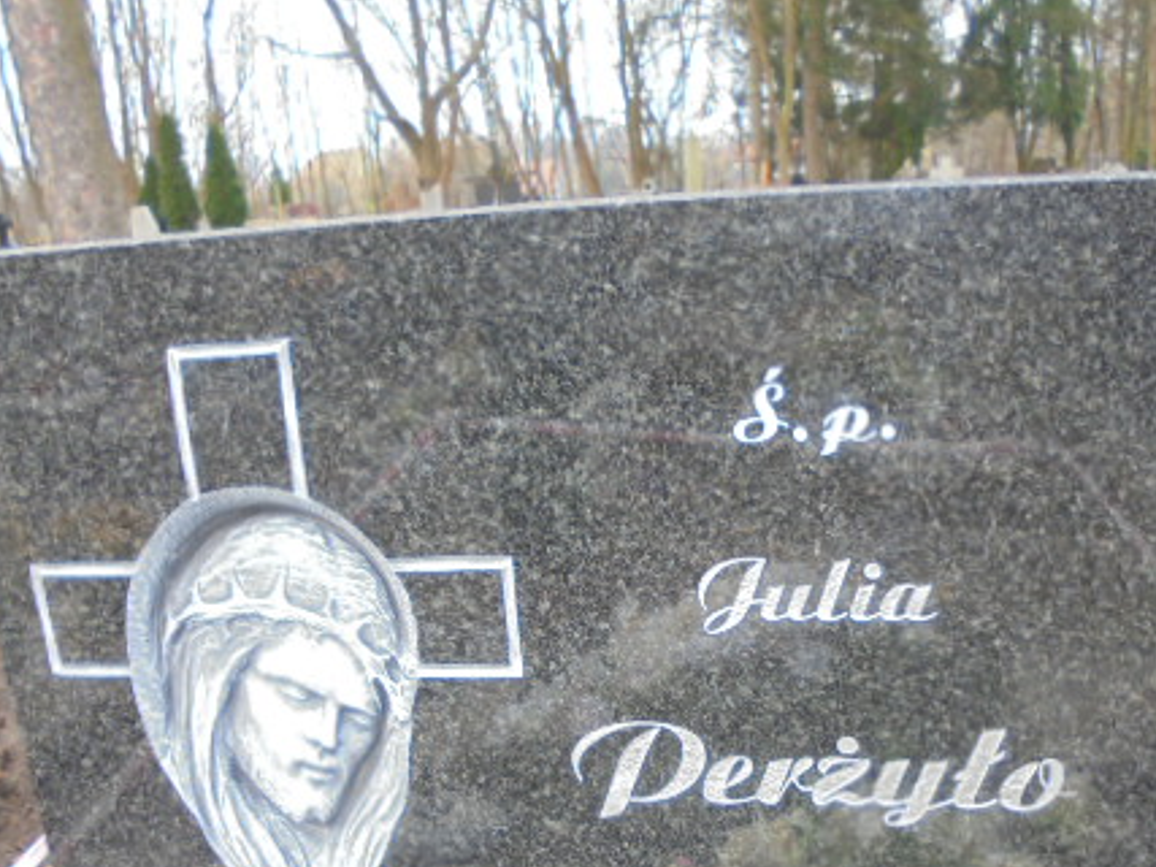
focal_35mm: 39
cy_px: 626
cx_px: 625
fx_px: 1302
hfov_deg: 47.8
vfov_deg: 36.1
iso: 100
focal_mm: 4.6
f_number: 3.5
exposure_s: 1/30
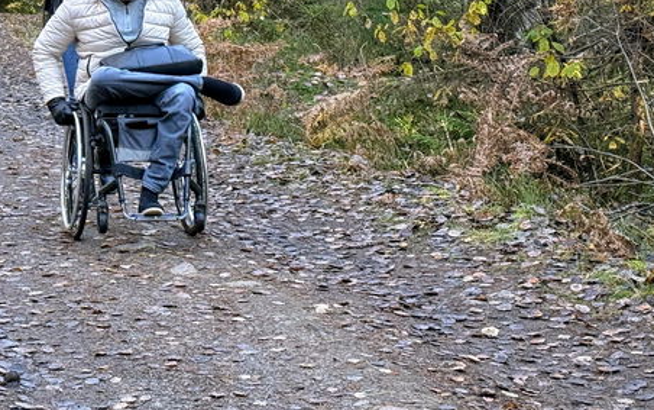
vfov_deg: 11.9
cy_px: -54
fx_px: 1926
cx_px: -25
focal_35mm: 108
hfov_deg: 18.7
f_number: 1.78
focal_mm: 6.76
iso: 160
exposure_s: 1/201
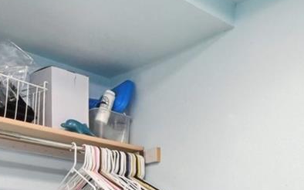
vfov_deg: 19.7
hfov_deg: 32.5
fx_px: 480
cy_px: 277
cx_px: 299
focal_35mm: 58
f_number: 11
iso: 400
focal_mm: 14
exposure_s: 1/4
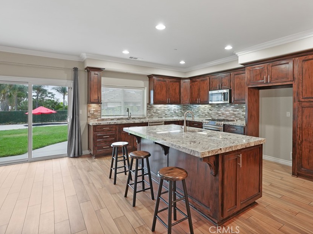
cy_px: 106
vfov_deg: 68.5
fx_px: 172
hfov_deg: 84.6
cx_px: 166
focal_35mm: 19
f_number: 4
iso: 800
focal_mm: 16
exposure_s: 1/30
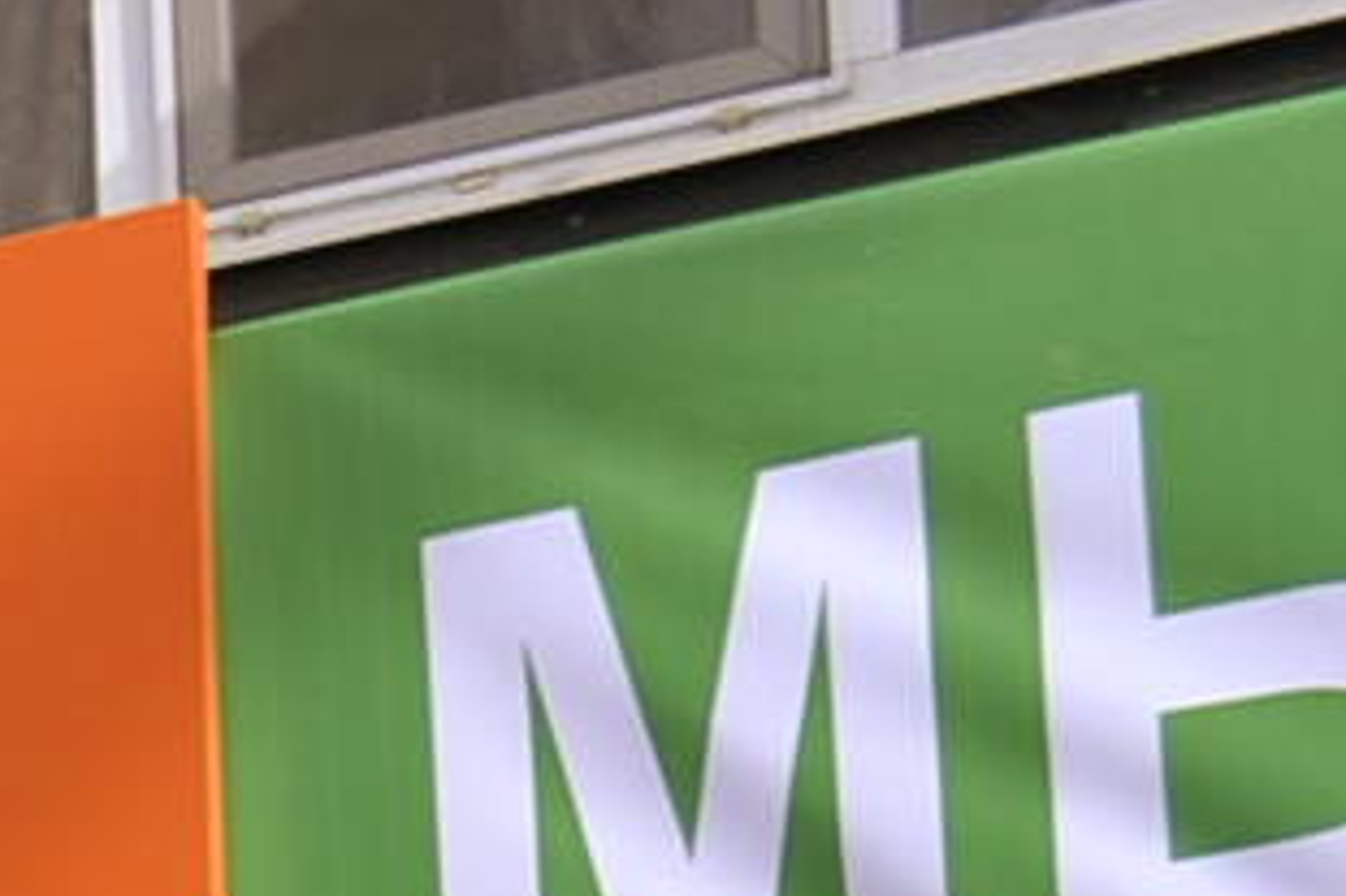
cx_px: -2943
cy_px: 3073
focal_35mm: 200
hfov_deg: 8.4
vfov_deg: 6.1
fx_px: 7473
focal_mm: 18
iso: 100
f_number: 7.1
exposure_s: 1/200
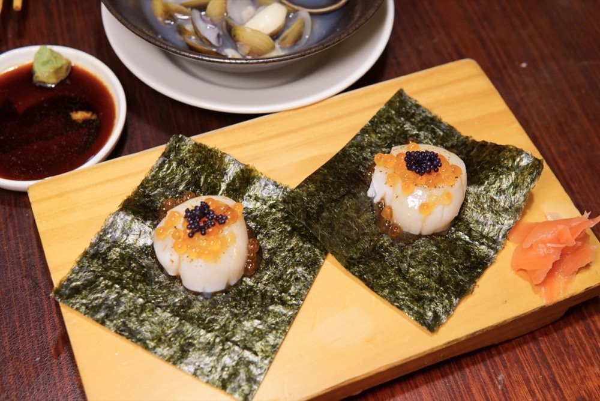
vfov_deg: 29.9
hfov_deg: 43.6
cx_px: 300
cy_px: 200
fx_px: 750
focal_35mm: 45
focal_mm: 30
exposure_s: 1/60
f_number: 4
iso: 800
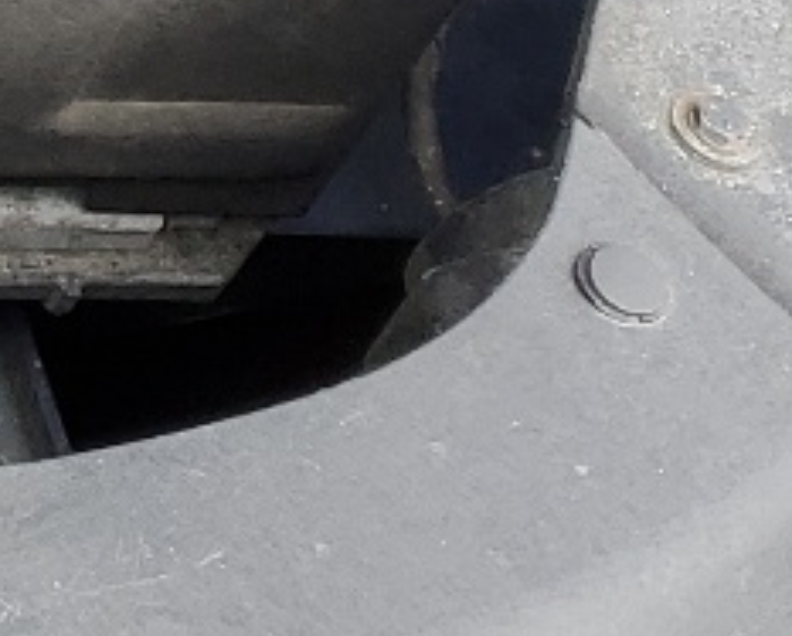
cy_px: -840
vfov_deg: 8.2
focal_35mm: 174
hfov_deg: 8.6
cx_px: -1808
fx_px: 4084
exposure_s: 1/417
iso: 50
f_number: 1.5
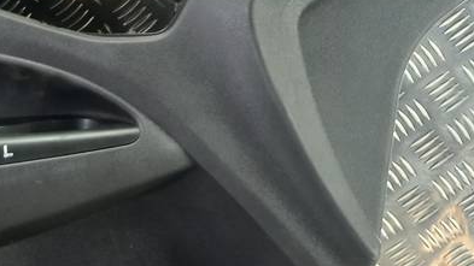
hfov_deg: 27.9
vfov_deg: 16.8
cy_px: 238
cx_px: -6
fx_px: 892
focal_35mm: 71
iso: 160
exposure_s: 1/50
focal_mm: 4.6
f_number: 1.8
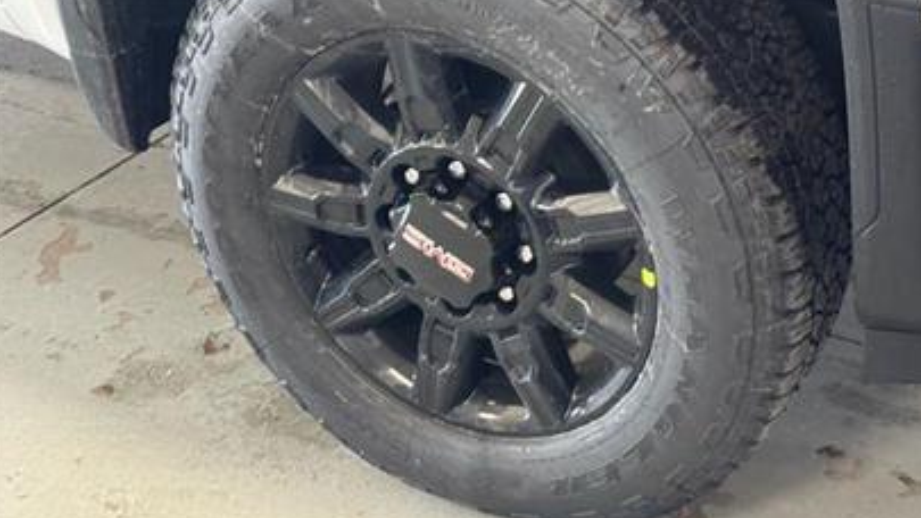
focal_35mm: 65
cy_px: 161
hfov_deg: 32.2
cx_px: 559
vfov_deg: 18.5
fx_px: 1588
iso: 250
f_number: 1.78
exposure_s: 1/60
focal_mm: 6.76
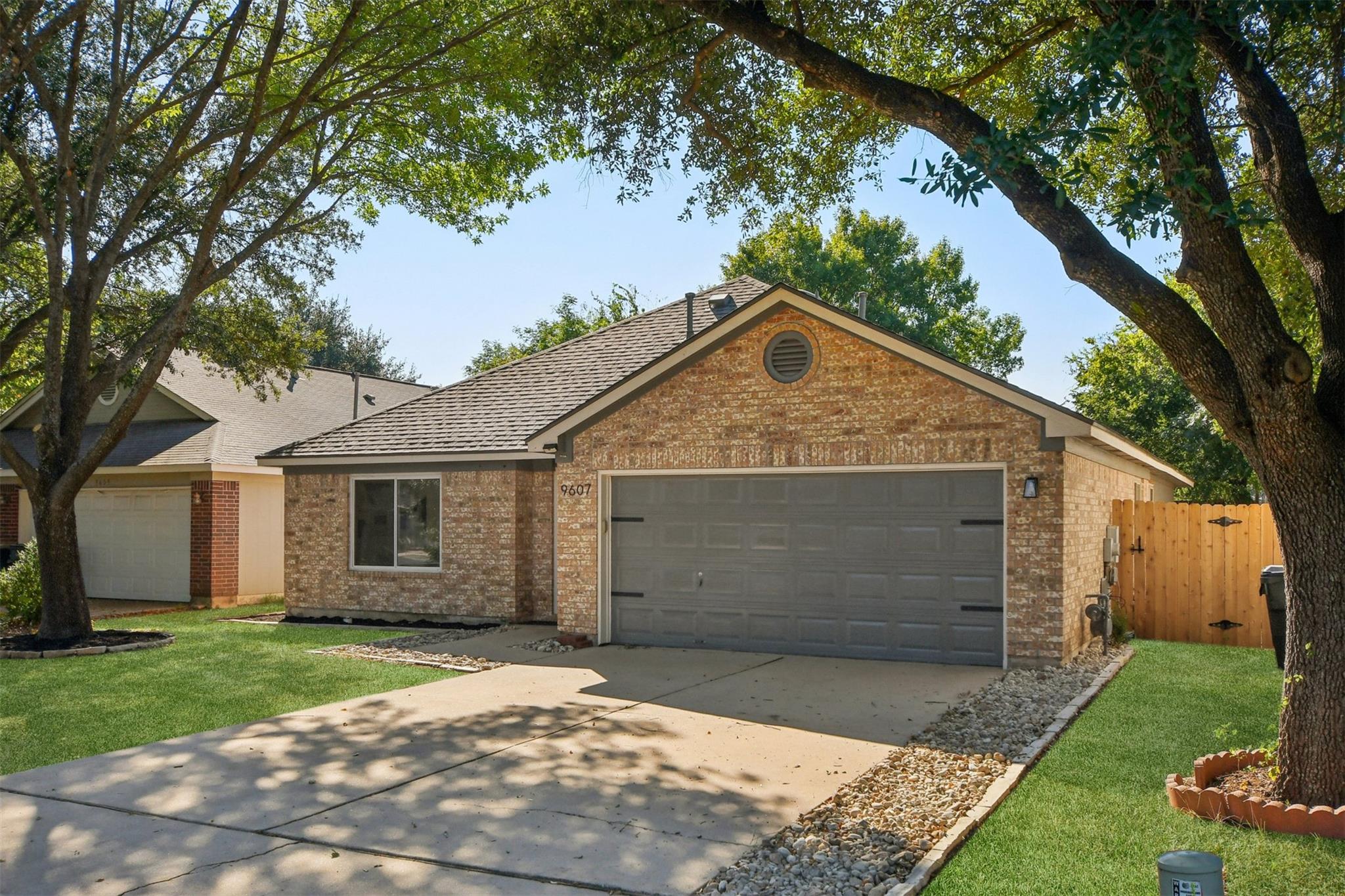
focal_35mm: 30
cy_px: 448
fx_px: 1121
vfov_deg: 43.6
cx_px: 672
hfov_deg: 61.9
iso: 400
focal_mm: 20
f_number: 8
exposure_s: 1/1000
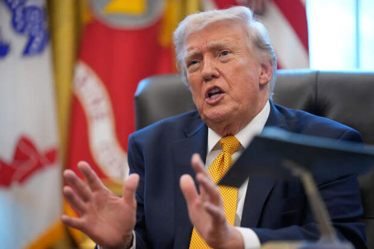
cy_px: 124
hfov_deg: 15.5
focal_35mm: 132
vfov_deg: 10.4
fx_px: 1371
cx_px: 187
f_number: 2
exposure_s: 1/500
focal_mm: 132
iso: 5000
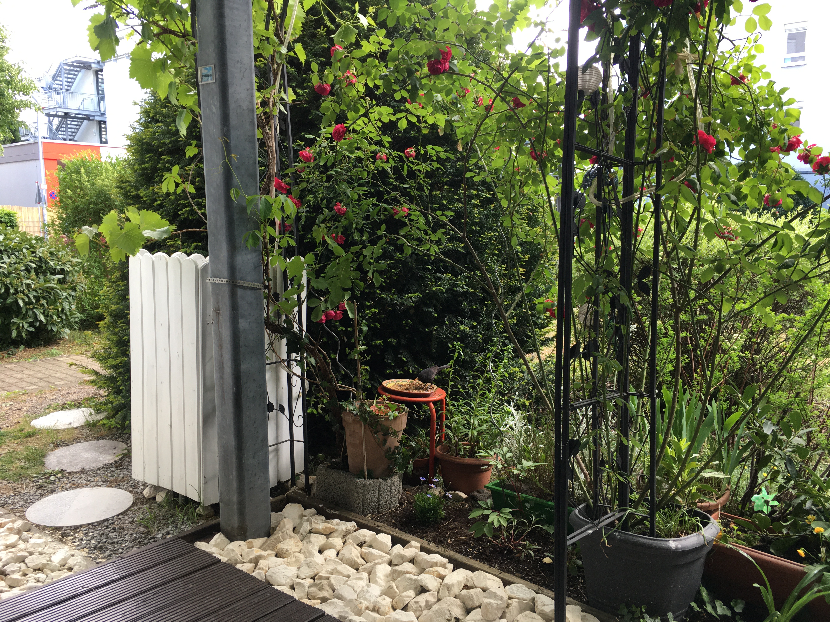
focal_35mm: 29
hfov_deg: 61.7
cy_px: 311
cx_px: 415
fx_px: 695
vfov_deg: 48.2
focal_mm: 4.15
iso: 40
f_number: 2.2
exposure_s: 1/100
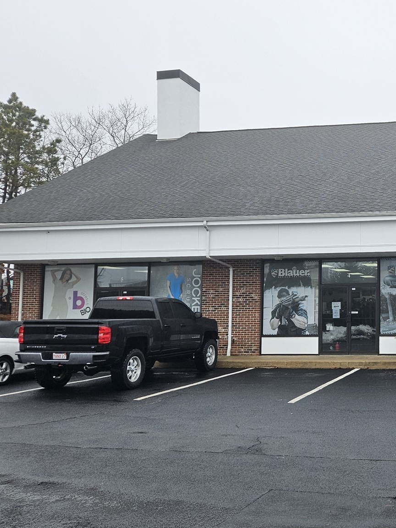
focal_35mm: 41
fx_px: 625
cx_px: 404
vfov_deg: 45.8
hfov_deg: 32.1
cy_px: 260
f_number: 1.8
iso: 25
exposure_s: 1/492
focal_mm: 5.4
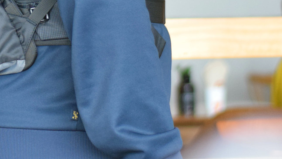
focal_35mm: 242
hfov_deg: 8.8
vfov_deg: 5.0
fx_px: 1809
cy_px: -53
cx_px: -23
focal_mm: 50
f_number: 1.8
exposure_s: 1/640
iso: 1000
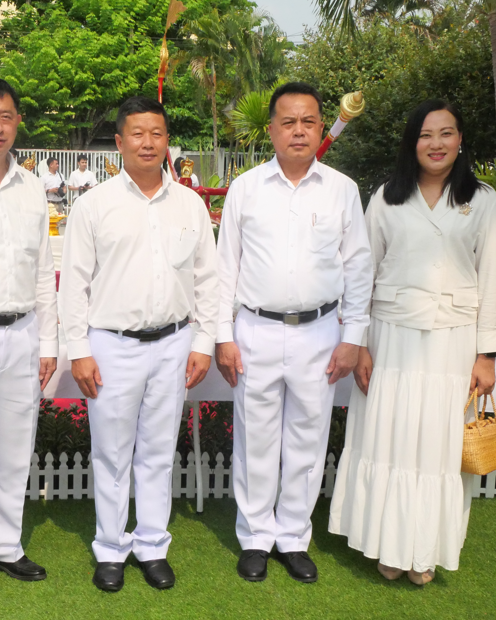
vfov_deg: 35.4
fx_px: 973
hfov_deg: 28.4
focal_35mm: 53
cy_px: 307
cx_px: 168
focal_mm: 18
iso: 4000
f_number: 13
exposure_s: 1/4000
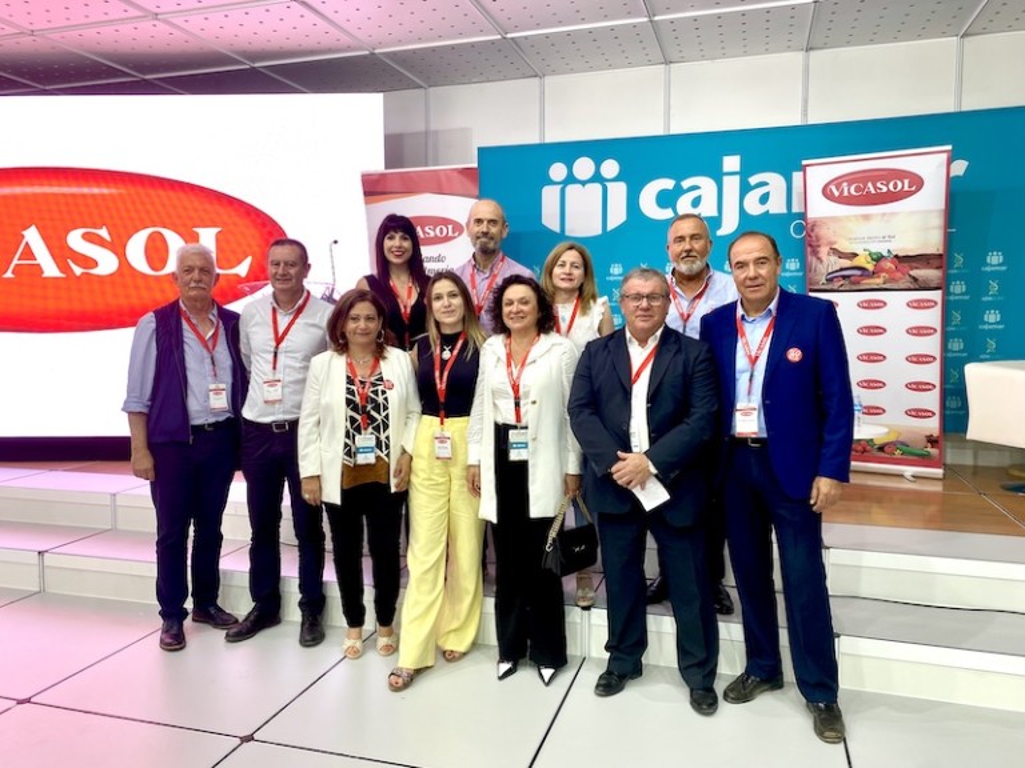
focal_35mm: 26
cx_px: 512
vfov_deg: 53.1
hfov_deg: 67.3
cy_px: 384
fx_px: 770
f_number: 1.8
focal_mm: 4.25
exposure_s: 1/100
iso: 50
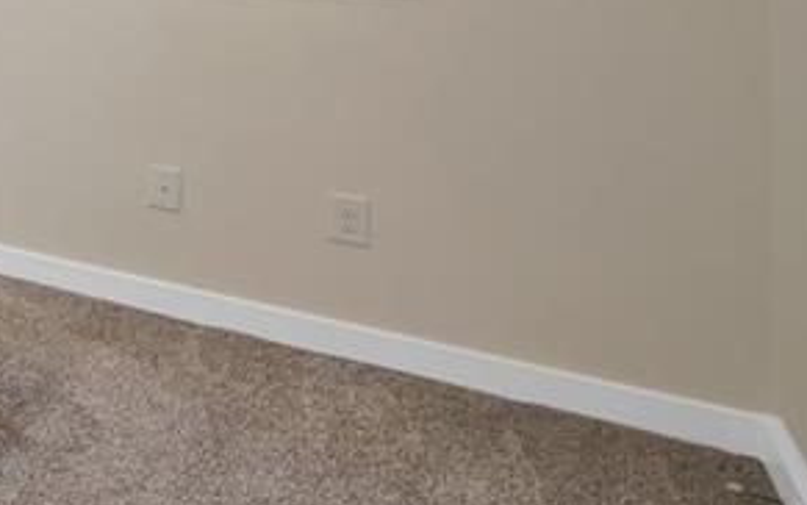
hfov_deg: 23.8
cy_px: -130
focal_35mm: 43
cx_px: -596
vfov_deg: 26.0
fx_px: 946
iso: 640
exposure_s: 1/3
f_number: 9
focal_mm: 12
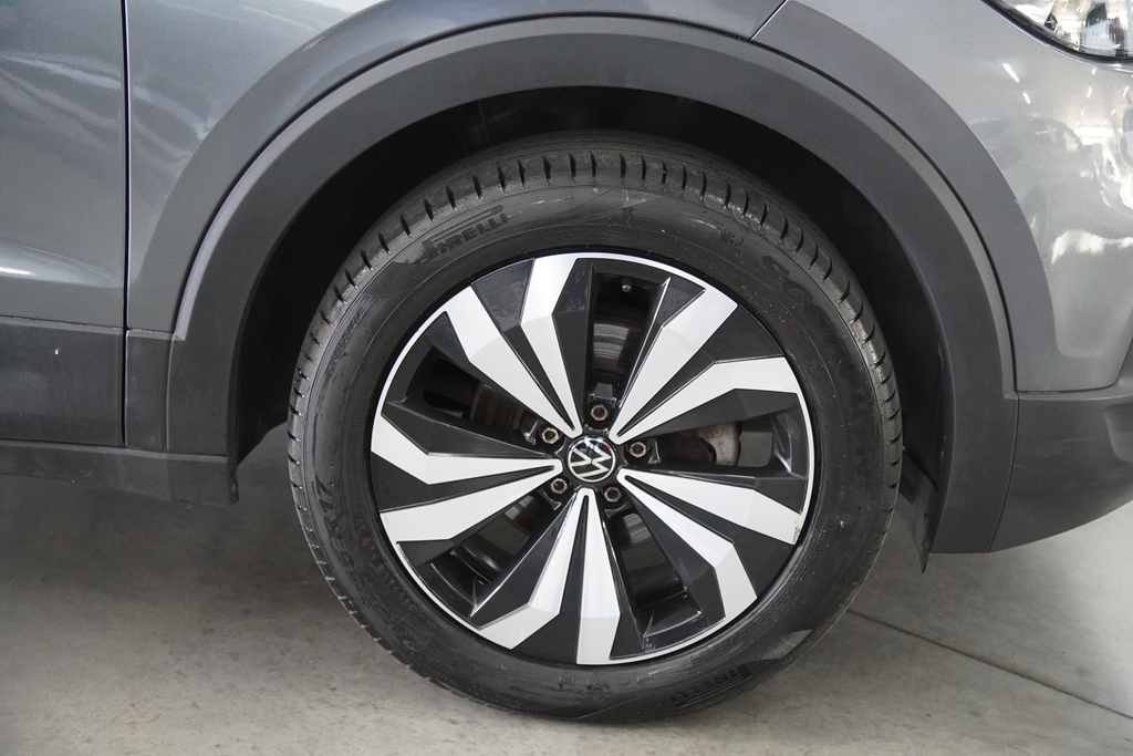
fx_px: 1747
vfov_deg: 24.4
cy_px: 378
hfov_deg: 35.9
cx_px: 566
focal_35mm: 56
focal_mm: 37
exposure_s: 1/160
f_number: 2.8
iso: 4000
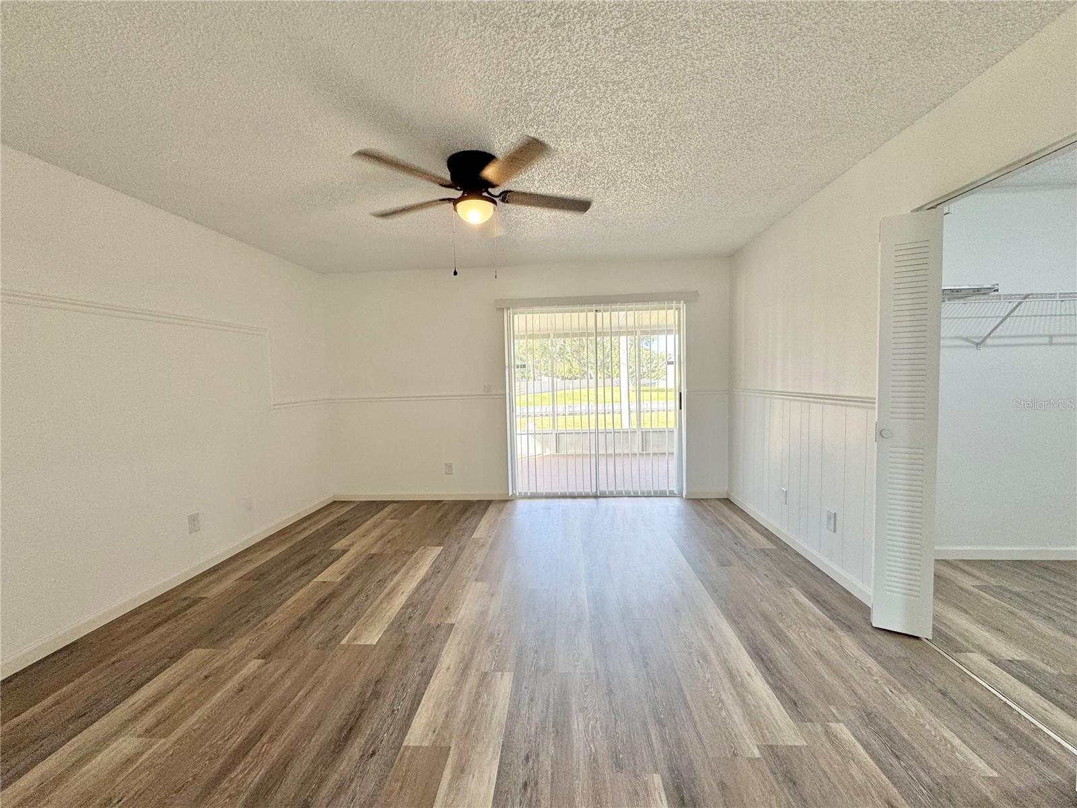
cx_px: 538
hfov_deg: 102.1
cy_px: 404
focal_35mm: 14
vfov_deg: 85.7
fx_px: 436
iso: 100
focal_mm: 2.22
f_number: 2.2
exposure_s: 1/120
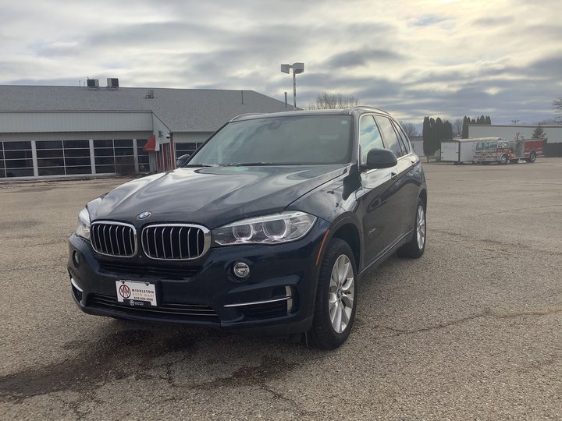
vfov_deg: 45.4
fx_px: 503
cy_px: 210
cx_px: 281
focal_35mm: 31
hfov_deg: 58.4
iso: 25
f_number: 2.4
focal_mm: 3.3
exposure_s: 1/1812
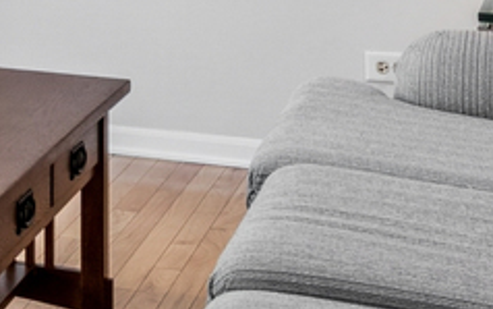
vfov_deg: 9.8
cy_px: -294
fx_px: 1680
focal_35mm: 125
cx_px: -404
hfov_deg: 14.6
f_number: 8
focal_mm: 12
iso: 250
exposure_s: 1/13
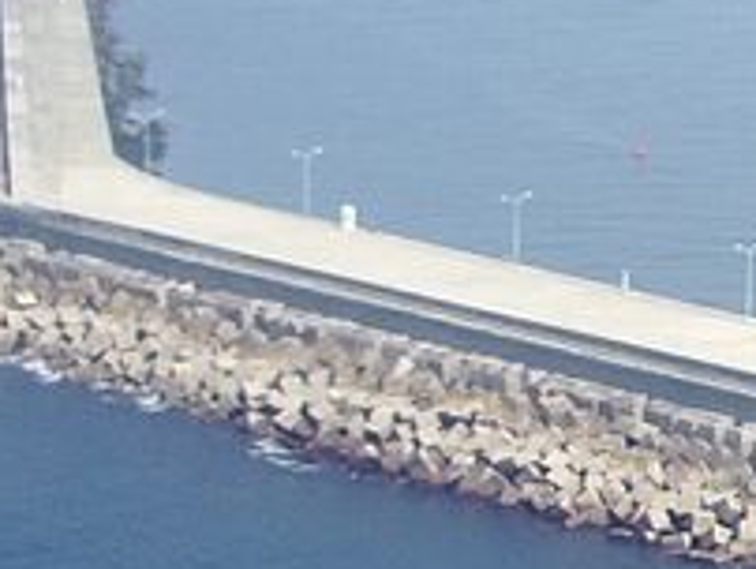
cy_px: 363
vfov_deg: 8.4
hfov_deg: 10.6
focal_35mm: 177
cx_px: 1280
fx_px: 3870
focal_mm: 5.8
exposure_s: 1/320
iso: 50
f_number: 4.3
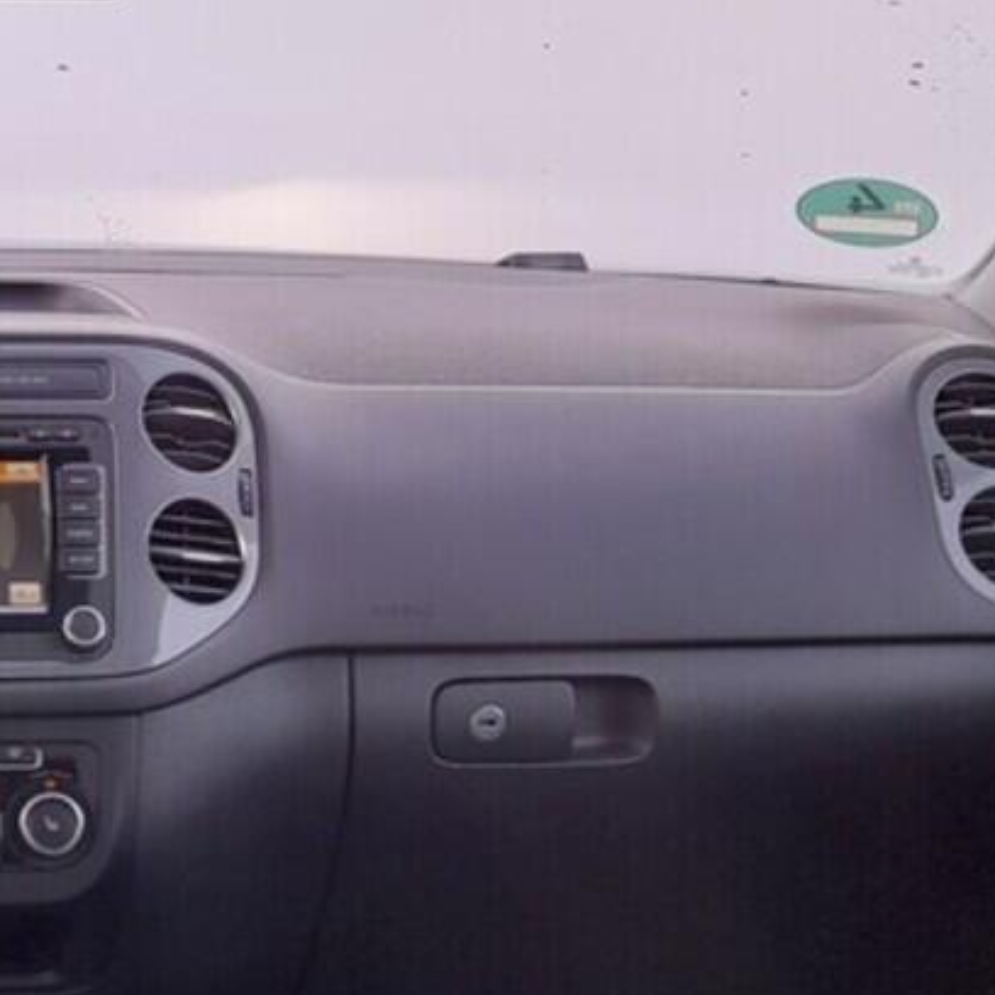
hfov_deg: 21.0
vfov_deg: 22.2
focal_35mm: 78
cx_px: -122
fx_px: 2537
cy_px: 493
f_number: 2
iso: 32
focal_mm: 4.6
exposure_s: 1/100
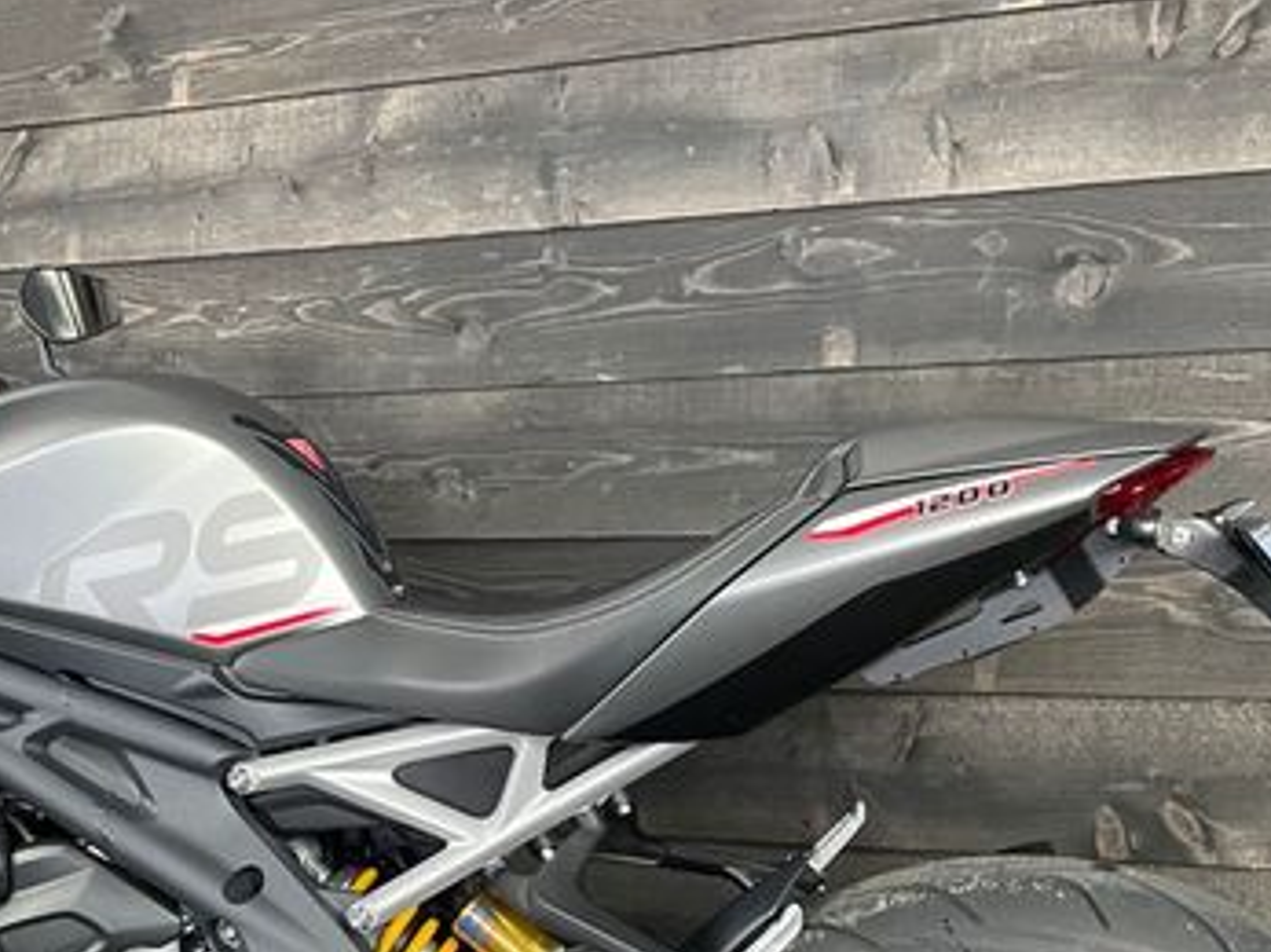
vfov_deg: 29.1
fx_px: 1762
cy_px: 849
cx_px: 333
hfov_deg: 38.7
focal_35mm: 48
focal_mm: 4.2
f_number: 1.6
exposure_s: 1/33
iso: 500
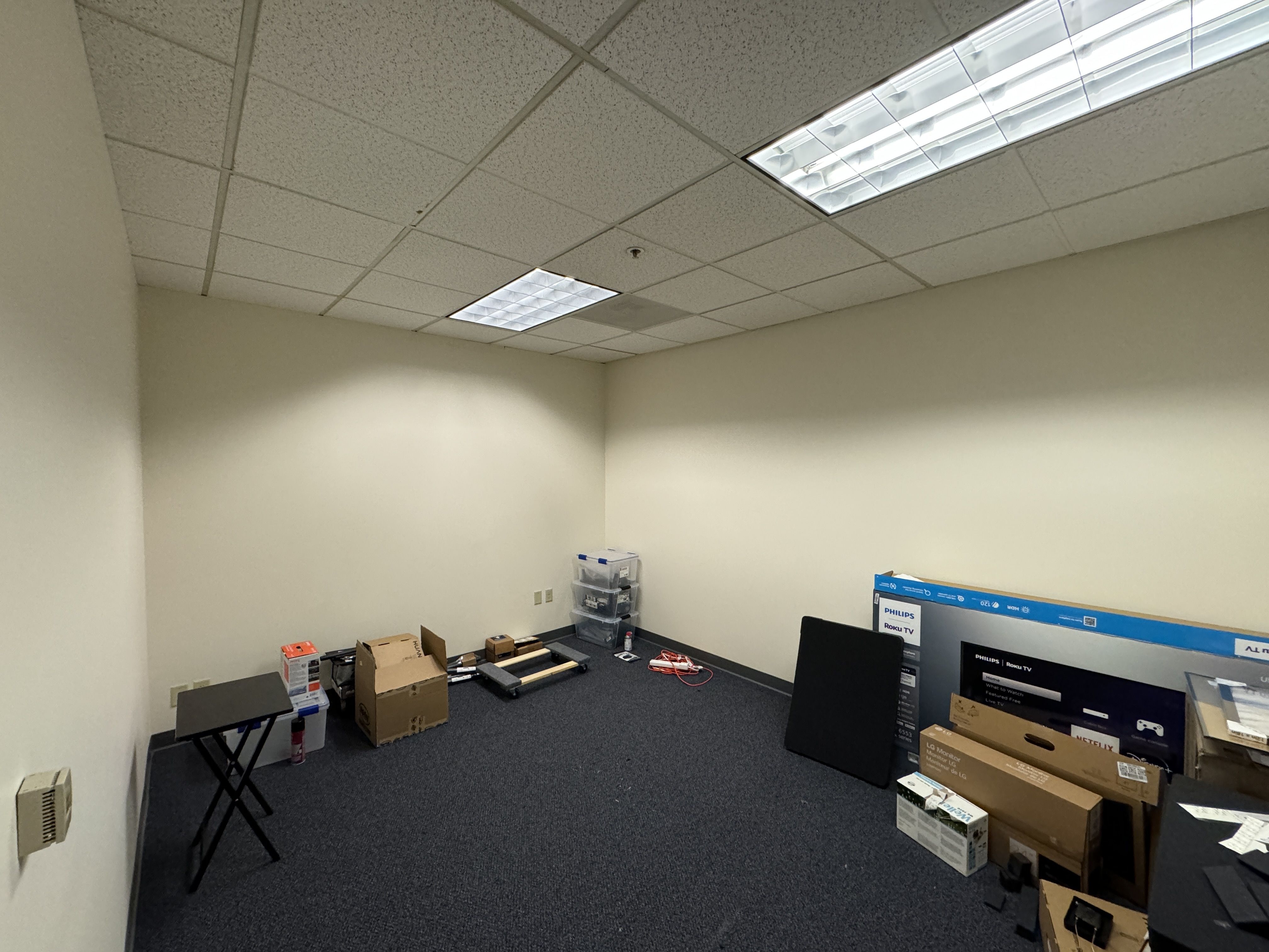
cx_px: 634
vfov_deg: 85.7
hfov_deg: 102.1
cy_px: 476
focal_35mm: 14
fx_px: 513
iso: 320
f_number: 2.2
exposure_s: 1/120
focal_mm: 2.22
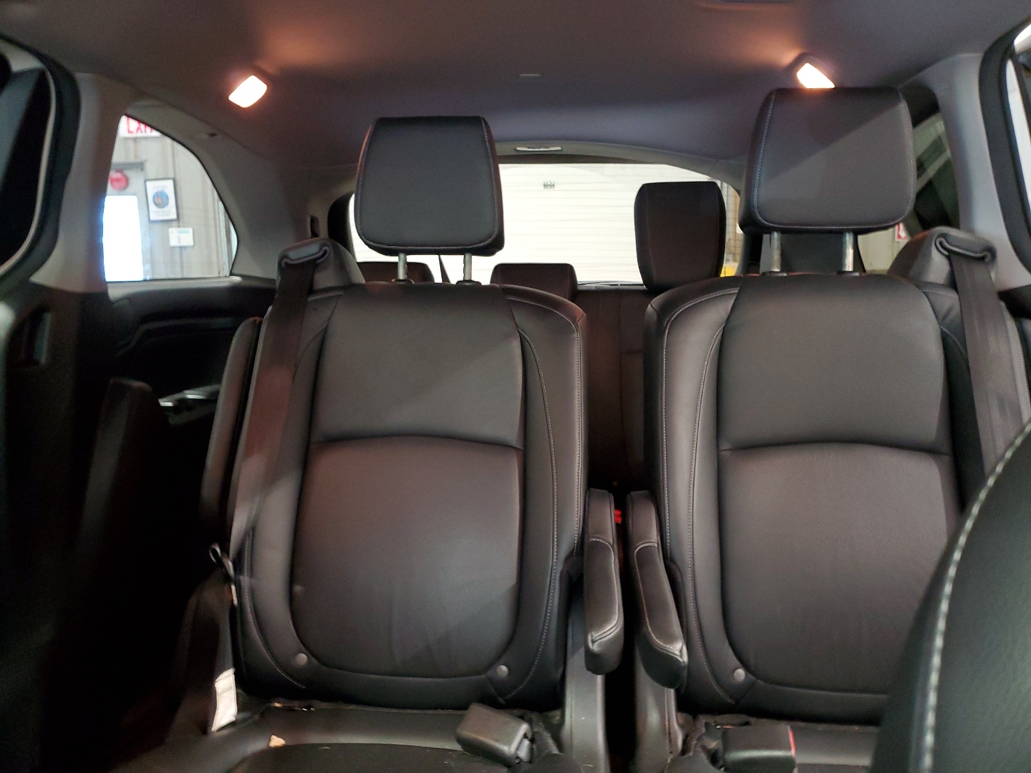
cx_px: 516
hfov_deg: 67.3
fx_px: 774
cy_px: 386
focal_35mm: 26
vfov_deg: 53.1
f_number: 1.5
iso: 286
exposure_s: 1/15
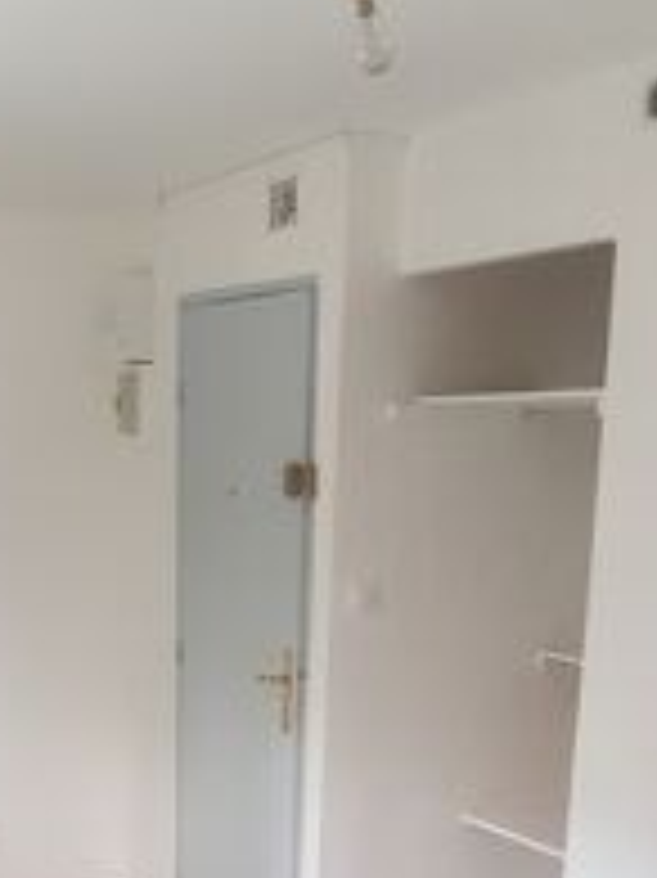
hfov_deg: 25.5
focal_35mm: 57
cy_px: 916
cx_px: 225
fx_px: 1444
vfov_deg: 30.9
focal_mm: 4.2
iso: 125
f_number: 1.7
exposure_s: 1/50
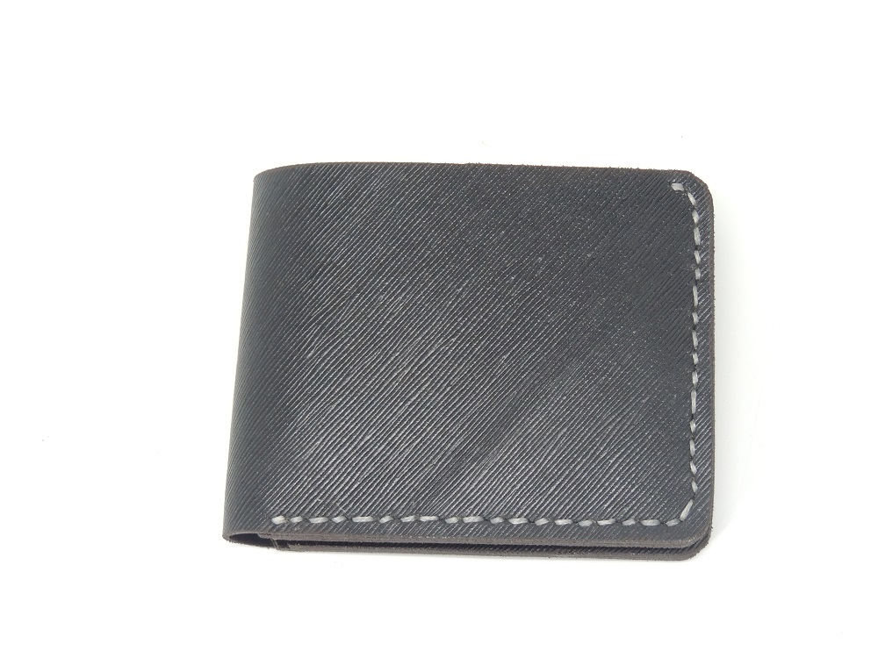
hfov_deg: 21.8
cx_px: 439
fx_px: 2283
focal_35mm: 90
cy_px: 329
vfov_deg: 16.4
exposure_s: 1/100
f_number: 4.1
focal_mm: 16
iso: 360
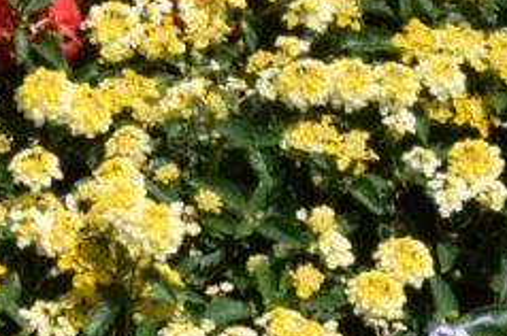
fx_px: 4217
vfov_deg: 4.5
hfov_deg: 6.8
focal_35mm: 300
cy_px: 485
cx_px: -196
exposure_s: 1/60
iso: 200
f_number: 29
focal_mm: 55
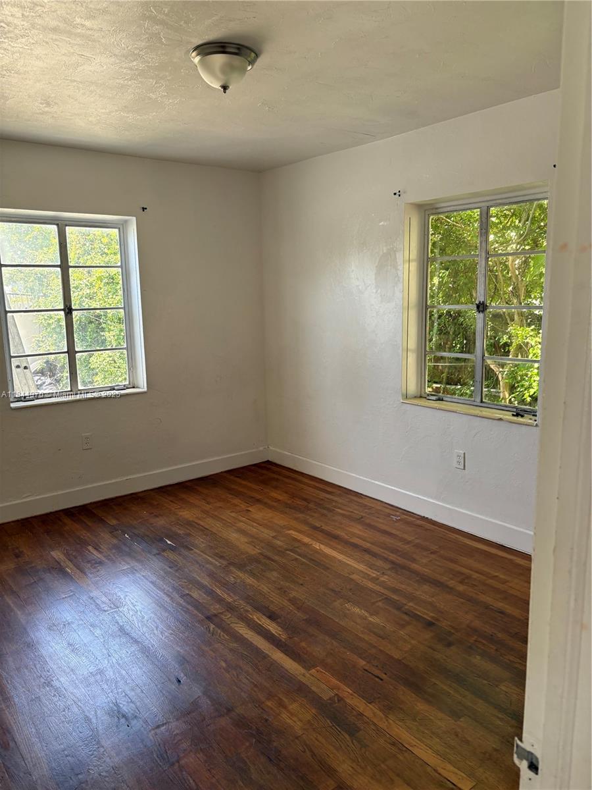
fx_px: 593
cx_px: 296
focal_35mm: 26
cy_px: 395
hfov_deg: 53.1
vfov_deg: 67.3
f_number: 1.6
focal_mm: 5.96
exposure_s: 1/134
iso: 80
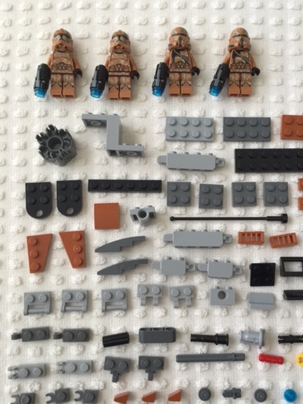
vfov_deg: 51.2
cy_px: 232
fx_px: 420
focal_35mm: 36
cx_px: 184
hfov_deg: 39.5
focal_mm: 4.15
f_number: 2.2
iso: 40
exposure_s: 1/30
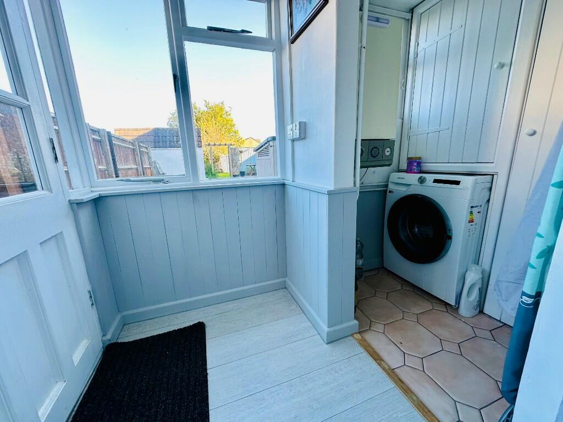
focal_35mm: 14
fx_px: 228
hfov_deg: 102.1
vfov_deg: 85.7
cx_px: 282
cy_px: 211
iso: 50
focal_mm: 2.22
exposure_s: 1/100
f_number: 2.2
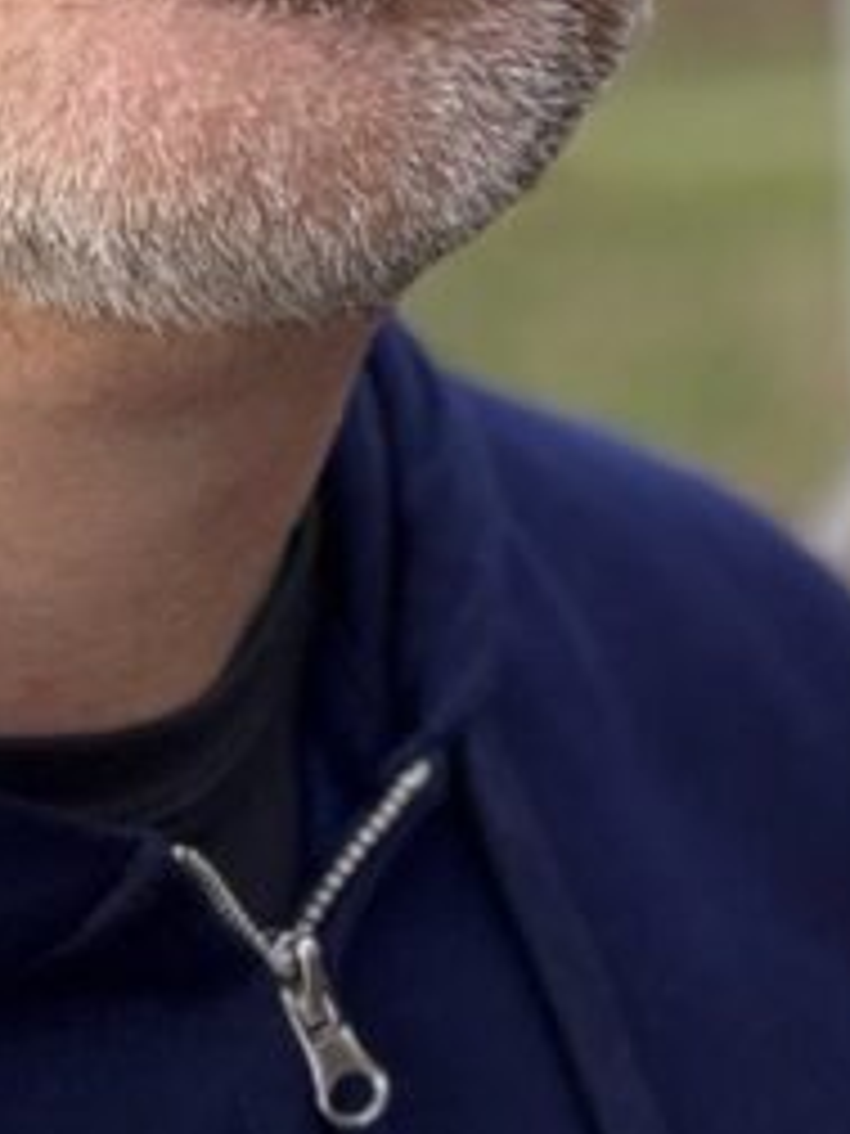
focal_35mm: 122
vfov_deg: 15.8
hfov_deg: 11.9
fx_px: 3994
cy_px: -58
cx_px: 989
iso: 80
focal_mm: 2.71
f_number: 1.9
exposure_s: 1/121
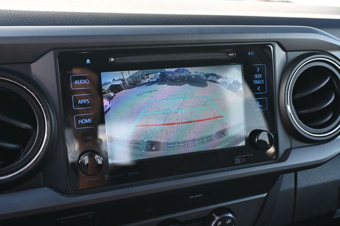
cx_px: 170
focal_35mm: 36
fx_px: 340
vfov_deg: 36.8
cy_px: 113
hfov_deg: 53.2
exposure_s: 1/125
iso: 450
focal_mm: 24
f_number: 4.2
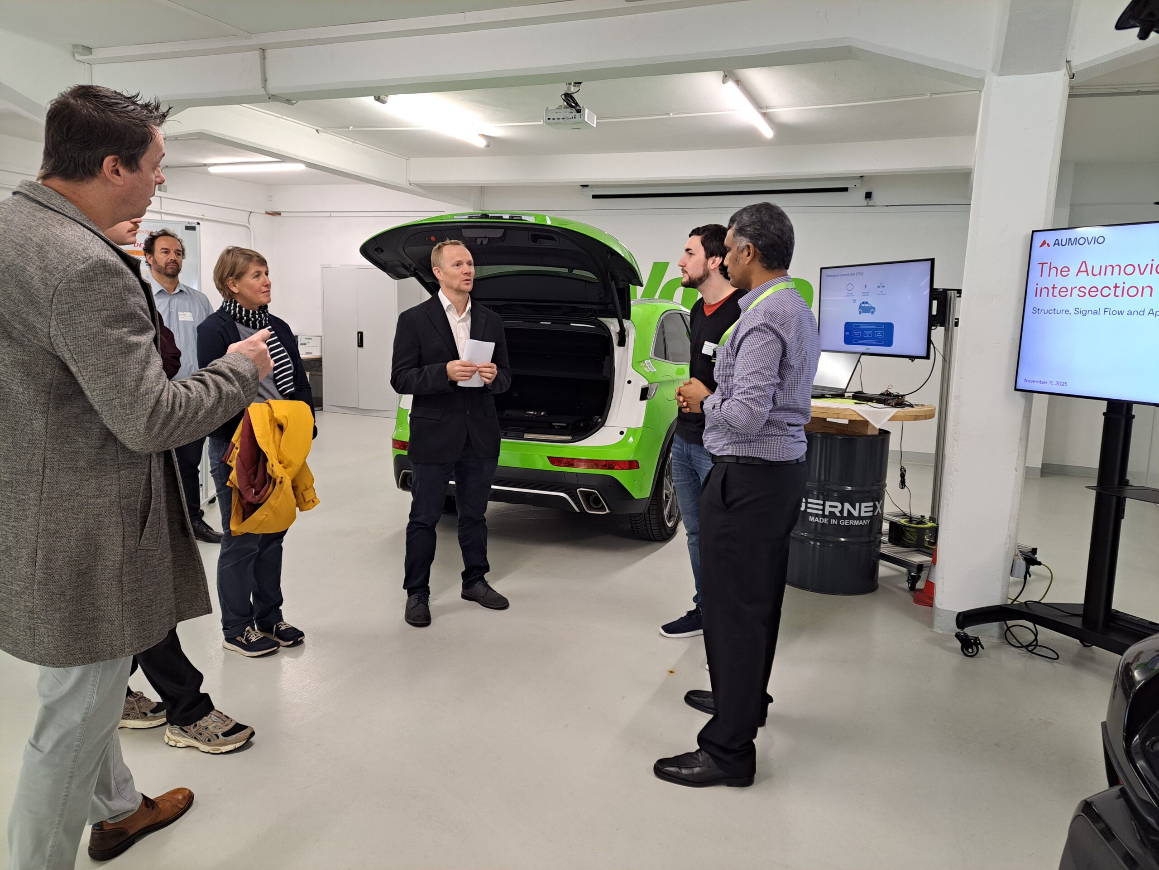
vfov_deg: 56.8
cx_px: 580
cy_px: 435
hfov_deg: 71.6
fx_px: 804
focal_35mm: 24
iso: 80
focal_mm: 5.23
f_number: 1.8
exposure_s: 1/50
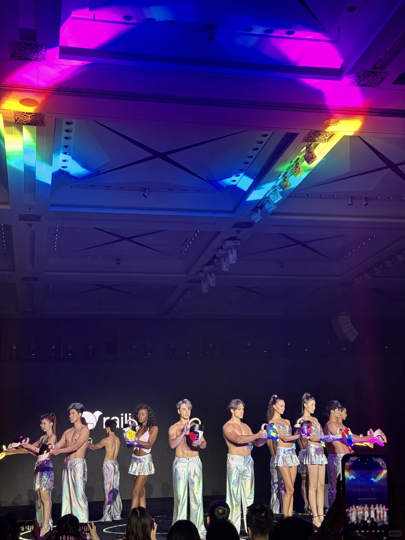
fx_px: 749
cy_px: 270
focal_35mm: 48
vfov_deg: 39.7
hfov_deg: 30.3
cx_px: 202
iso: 125
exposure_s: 1/60
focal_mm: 6.76
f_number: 1.78
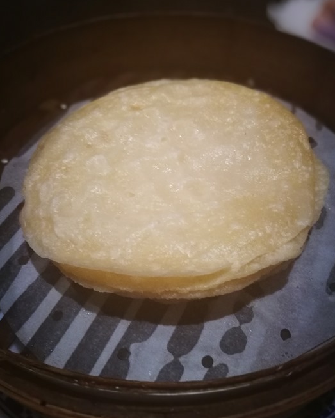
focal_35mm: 29
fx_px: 359
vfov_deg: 60.4
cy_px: 215
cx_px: 168
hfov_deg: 50.0
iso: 800
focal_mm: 4.5
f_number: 4
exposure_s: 1/17.1
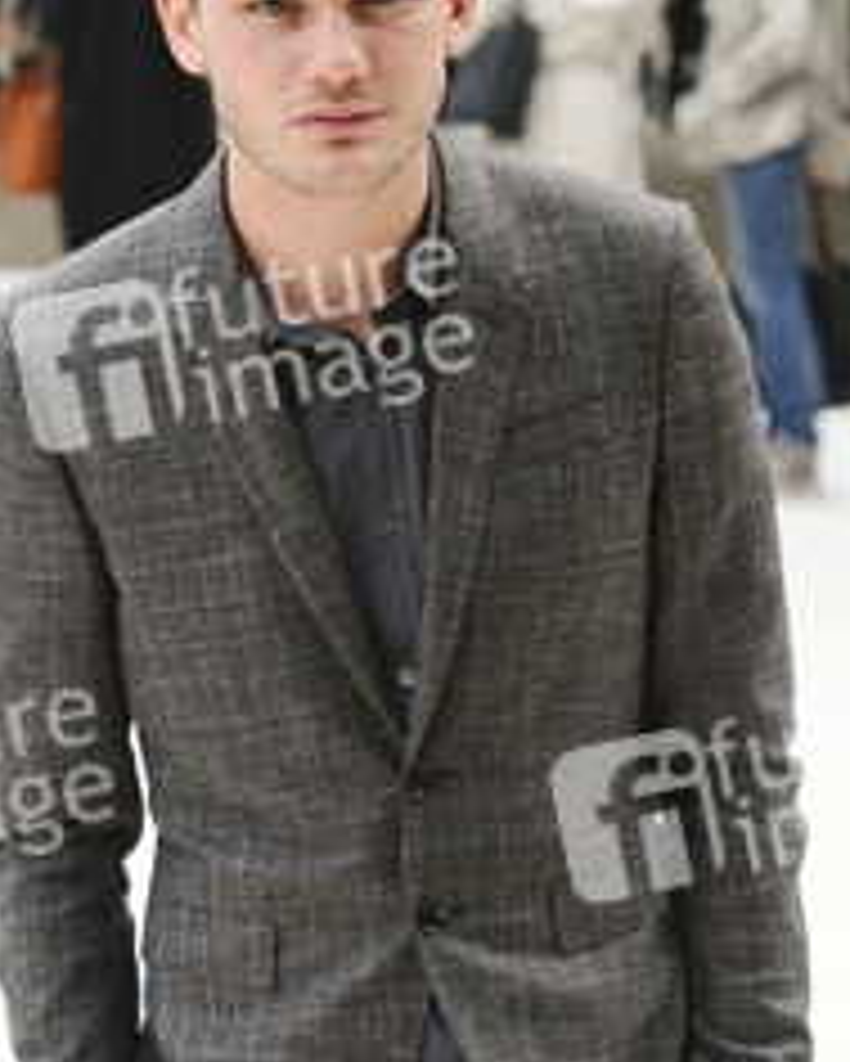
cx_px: 376
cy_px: 572
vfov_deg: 10.1
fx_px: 6002
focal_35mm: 191
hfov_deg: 8.1
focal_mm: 80
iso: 320
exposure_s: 1/250
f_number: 5.6
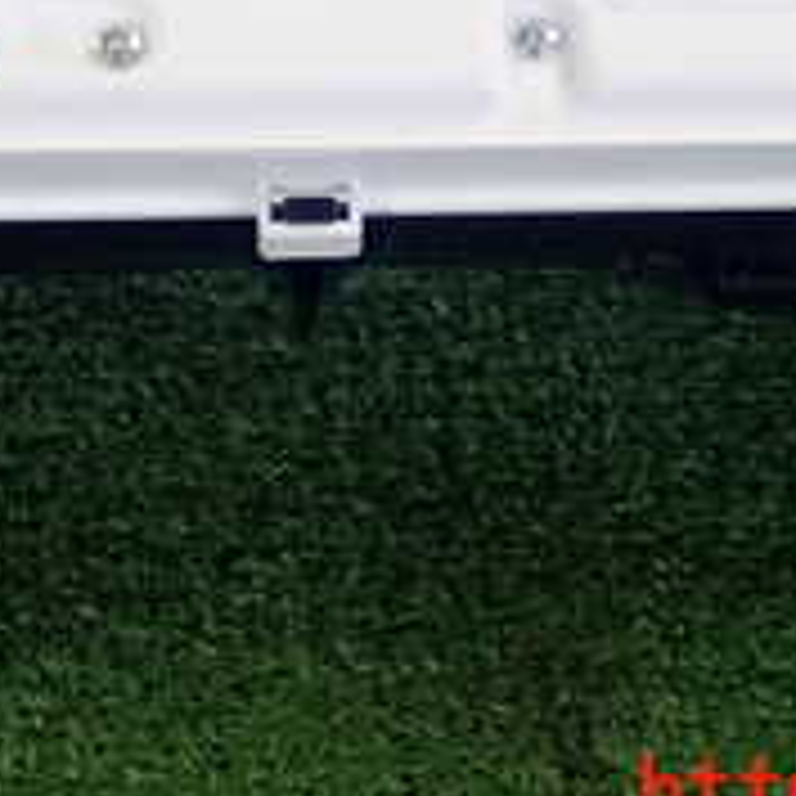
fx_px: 2966
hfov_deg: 15.3
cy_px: -157
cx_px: 306
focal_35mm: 114
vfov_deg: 14.8
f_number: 2.7
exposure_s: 1/40
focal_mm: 6.86
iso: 200
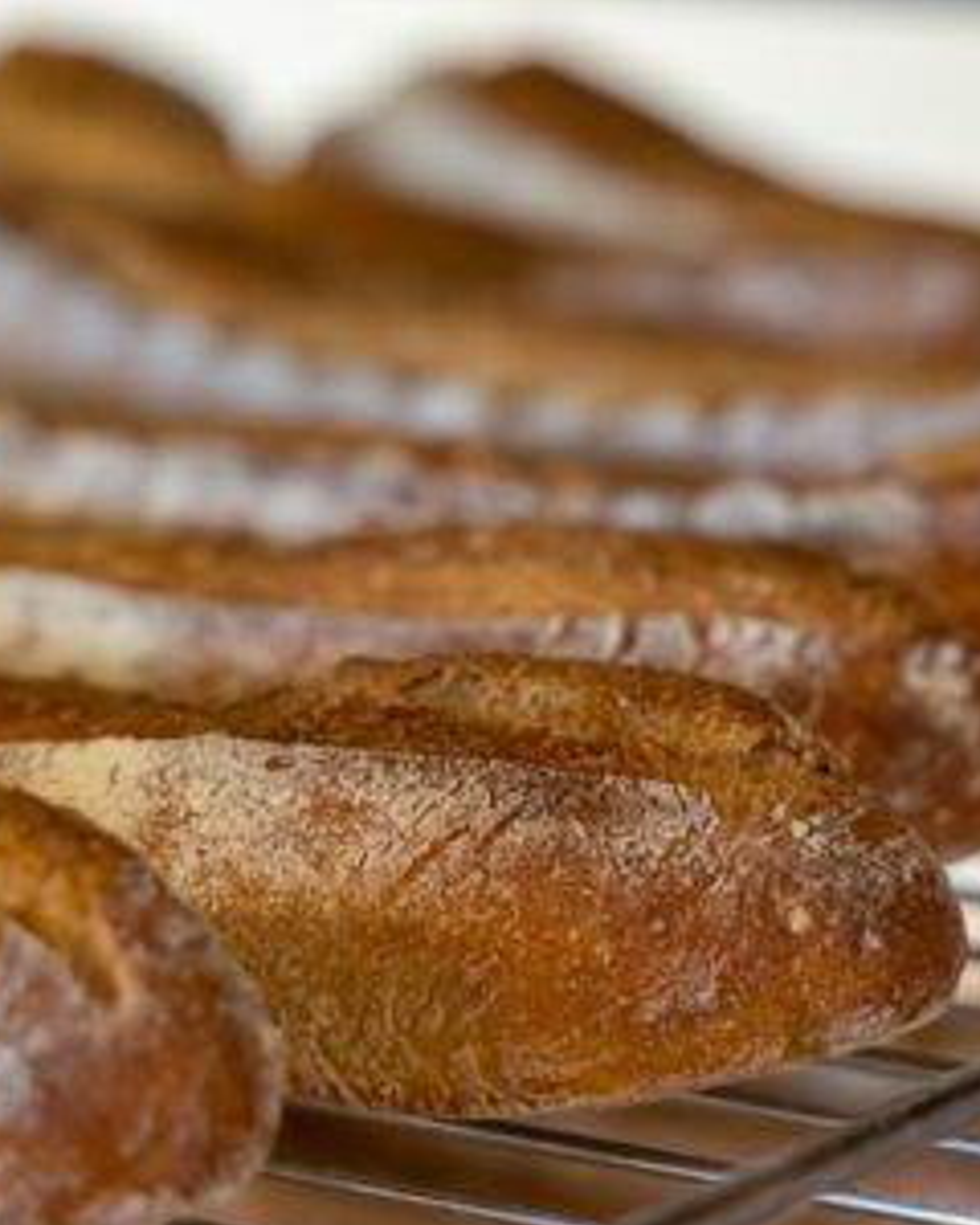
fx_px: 5750
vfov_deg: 12.2
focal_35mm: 159
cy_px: 649
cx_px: 553
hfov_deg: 9.7
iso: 800
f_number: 2.8
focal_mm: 49.5
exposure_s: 1/50
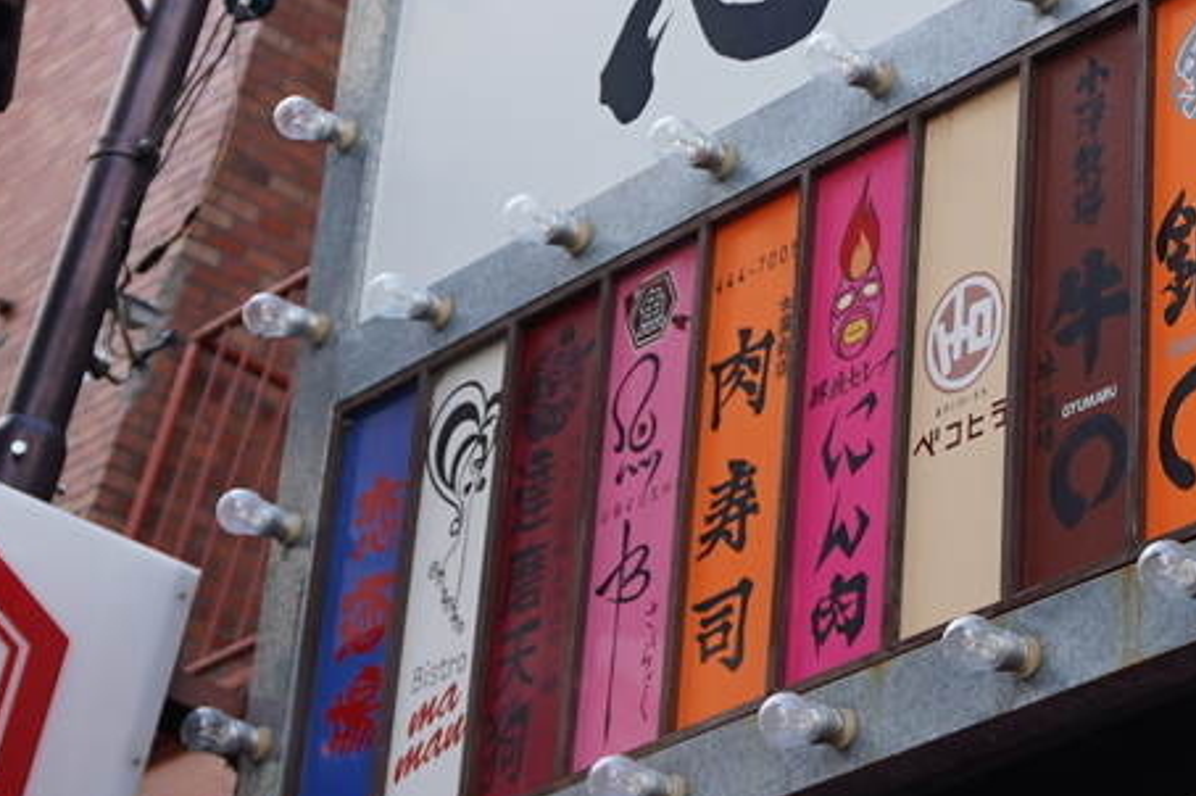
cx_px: 1881
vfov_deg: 11.4
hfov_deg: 15.6
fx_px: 3950
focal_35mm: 119
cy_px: -1
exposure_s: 1/125
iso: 100
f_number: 3.2
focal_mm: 27
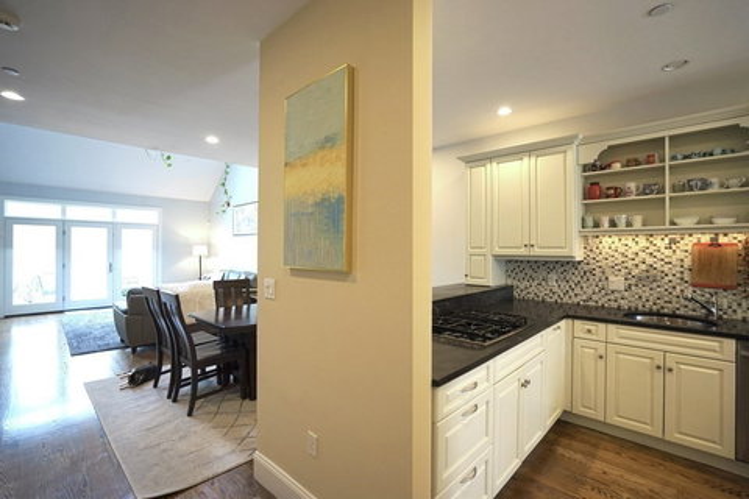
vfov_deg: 73.7
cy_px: 250
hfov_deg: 96.7
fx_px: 333
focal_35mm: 16
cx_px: 374
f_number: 4
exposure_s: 1/160
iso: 800
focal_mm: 16
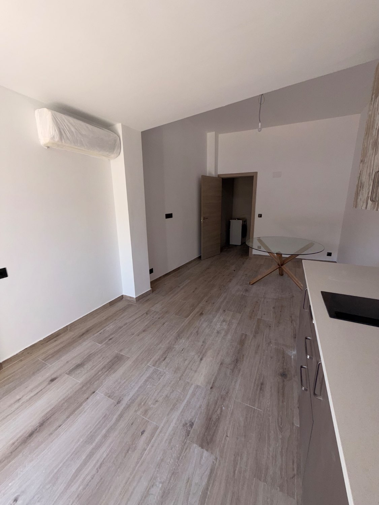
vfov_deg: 102.1
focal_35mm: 14
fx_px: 204
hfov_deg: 85.7
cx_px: 190
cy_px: 252
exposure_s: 1/121
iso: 40
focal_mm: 2.22
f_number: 2.2
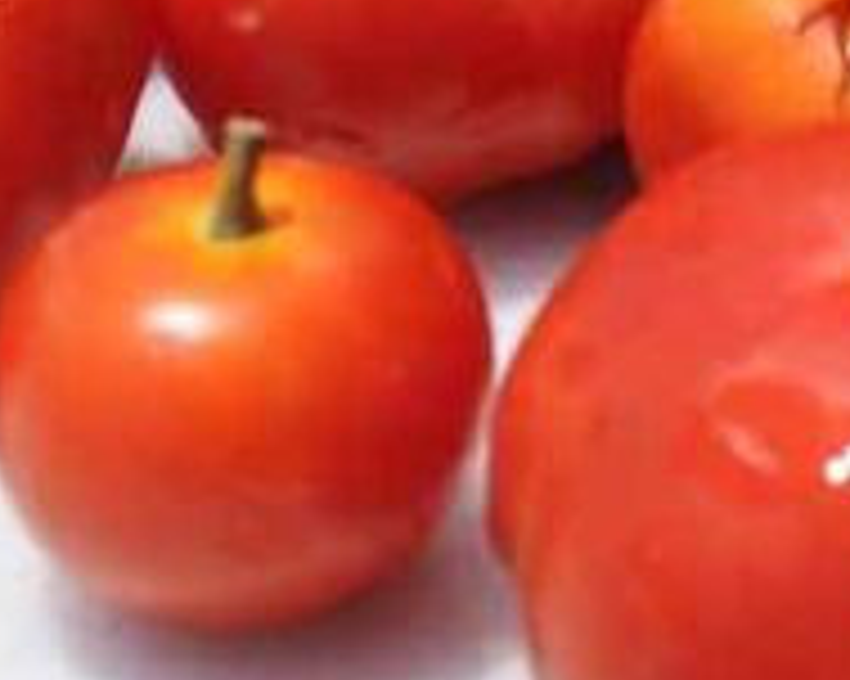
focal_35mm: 248
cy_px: -365
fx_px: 6236
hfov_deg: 7.6
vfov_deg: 6.2
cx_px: 1417
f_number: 9
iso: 200
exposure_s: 1/500
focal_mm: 52
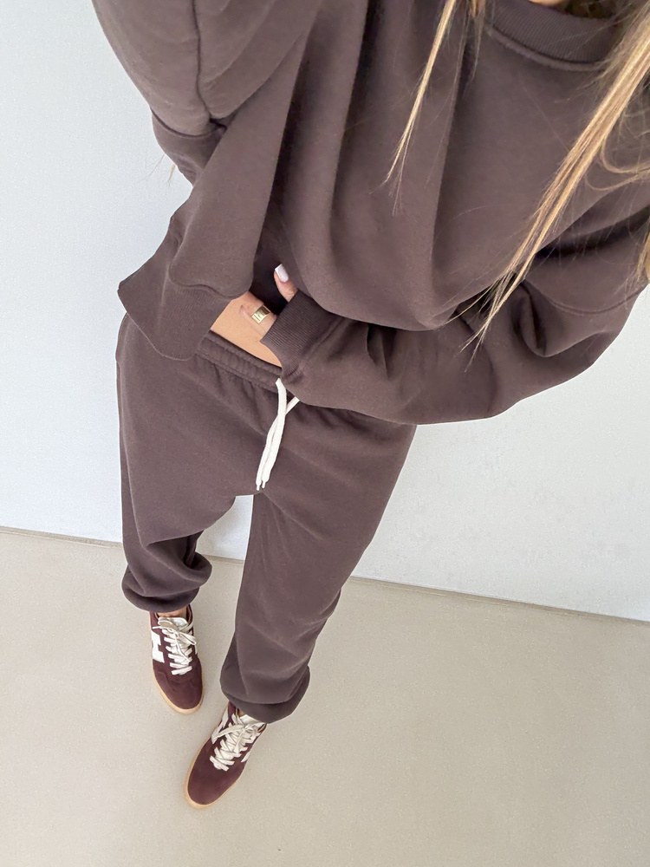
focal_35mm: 30
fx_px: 751
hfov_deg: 46.8
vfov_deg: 60.0
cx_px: 325
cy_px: 434
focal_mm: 2.69
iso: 80
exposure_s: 1/79
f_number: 1.9
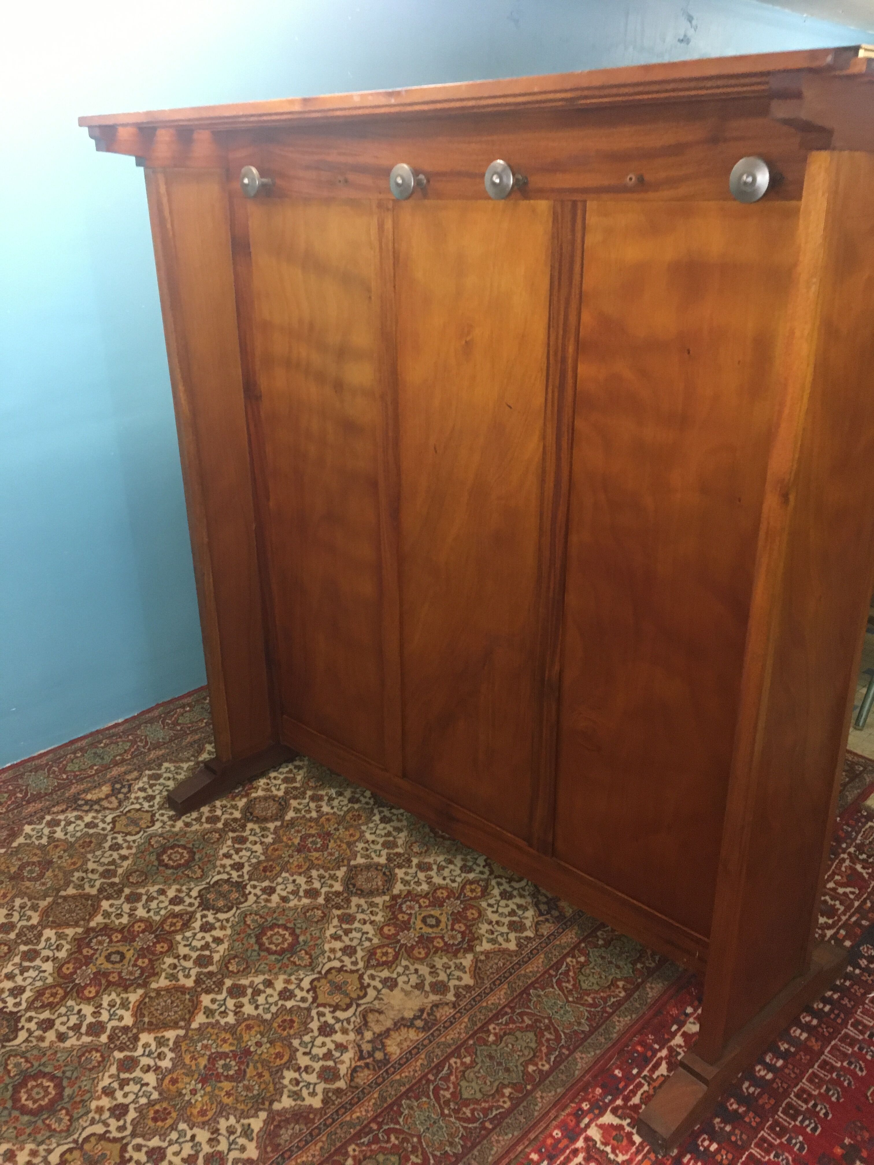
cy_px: 582
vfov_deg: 61.7
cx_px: 437
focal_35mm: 29
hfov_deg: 48.2
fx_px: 976
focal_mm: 4.15
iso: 250
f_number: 2.2
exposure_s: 1/33
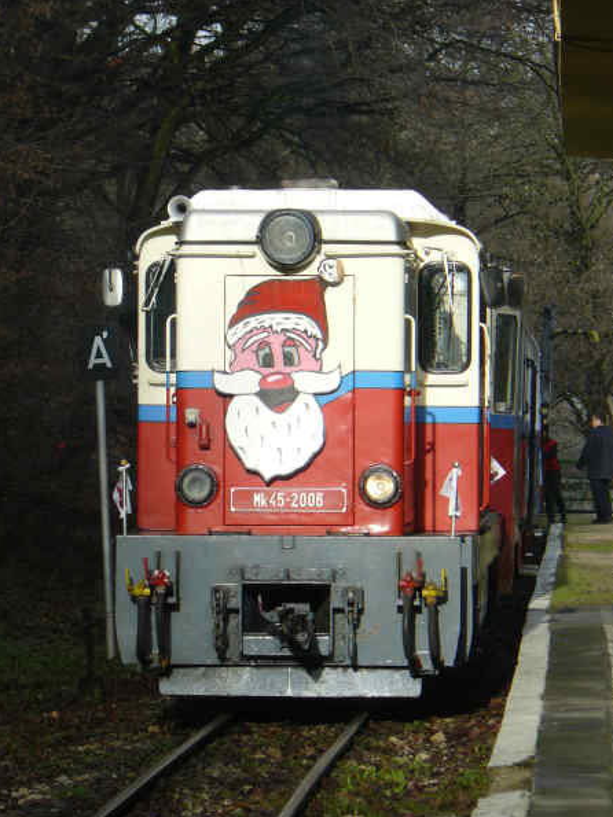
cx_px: 305
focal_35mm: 228
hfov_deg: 6.5
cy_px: 409
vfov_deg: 8.7
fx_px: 5385
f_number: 5
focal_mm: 37.7
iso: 100
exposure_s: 1/250
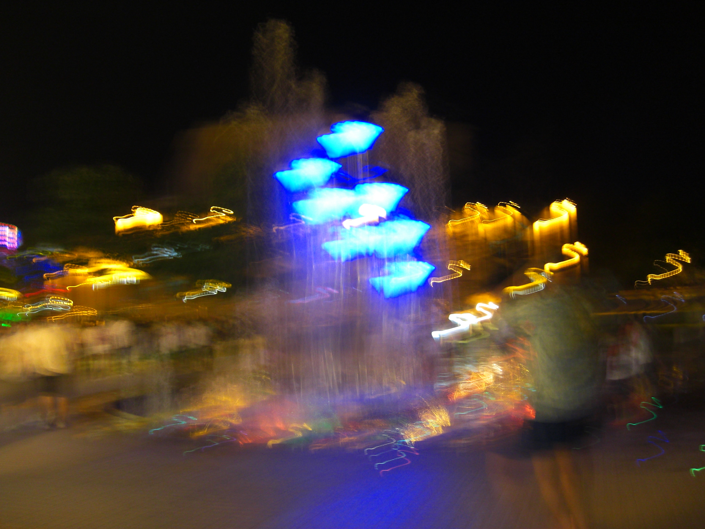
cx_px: 352
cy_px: 264
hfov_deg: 49.0
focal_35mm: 38
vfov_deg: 37.7
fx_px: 774
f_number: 2.8
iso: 200
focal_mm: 7.9
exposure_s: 1/2
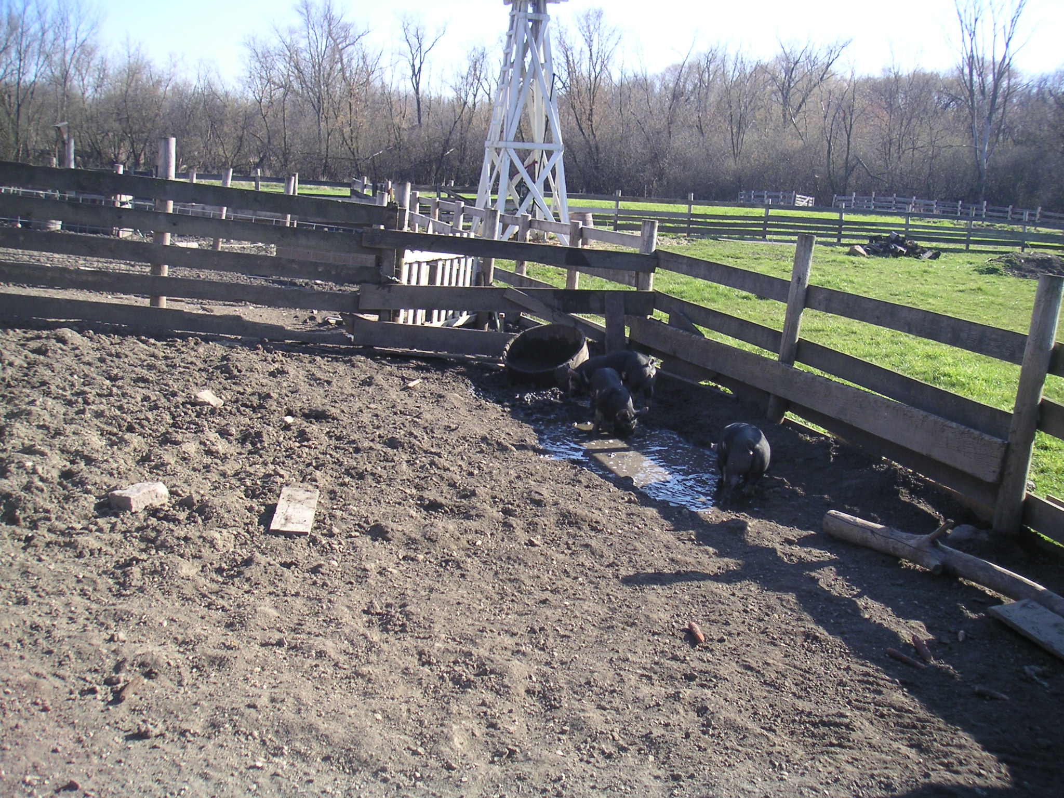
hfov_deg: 49.0
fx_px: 1168
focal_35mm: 38
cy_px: 399
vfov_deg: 37.7
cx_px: 532
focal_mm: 6
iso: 50
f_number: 2.8
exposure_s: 1/350
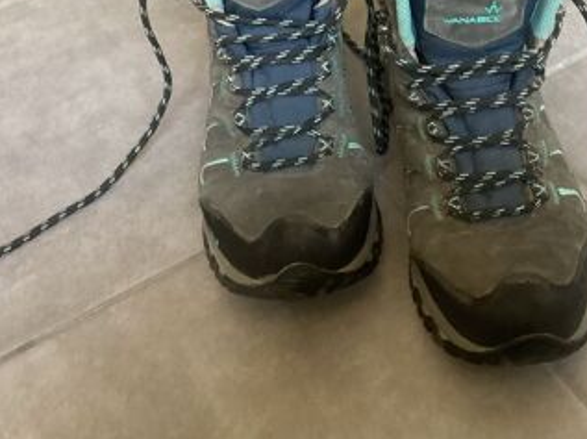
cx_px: 396
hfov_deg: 39.9
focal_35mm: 47
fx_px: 796
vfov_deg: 30.5
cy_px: 135
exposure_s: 1/50
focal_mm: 3.3
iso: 400
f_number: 2.4
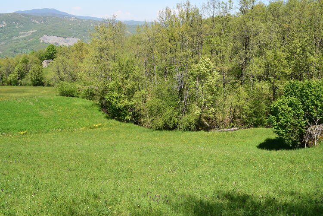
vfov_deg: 40.0
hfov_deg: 57.2
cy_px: 108
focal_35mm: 33
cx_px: 162
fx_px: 296
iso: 400
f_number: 11
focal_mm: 22
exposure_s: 1/400
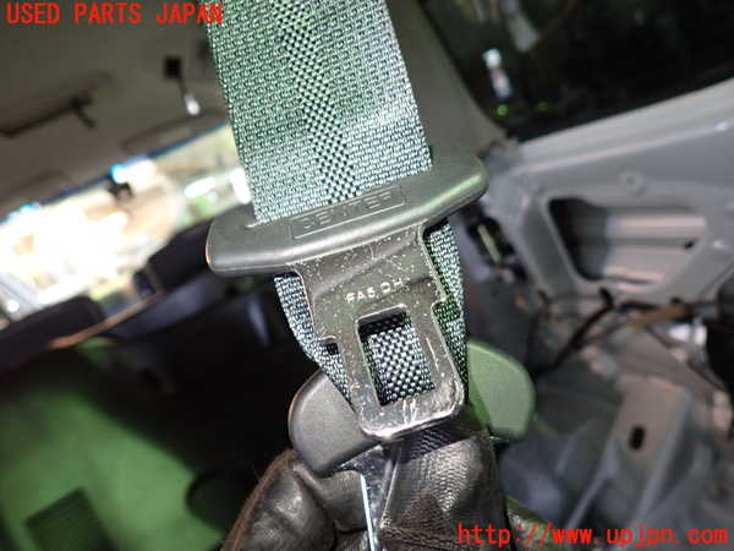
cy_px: 276
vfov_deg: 54.9
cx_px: 367
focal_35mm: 25
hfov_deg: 69.4
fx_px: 530
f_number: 2
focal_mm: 4.5
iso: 400
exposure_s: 1/30
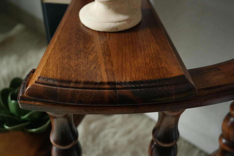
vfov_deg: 31.2
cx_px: 117
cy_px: 78
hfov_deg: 45.4
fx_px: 279
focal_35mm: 43
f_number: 5.6
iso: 1600
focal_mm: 28
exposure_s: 1/30
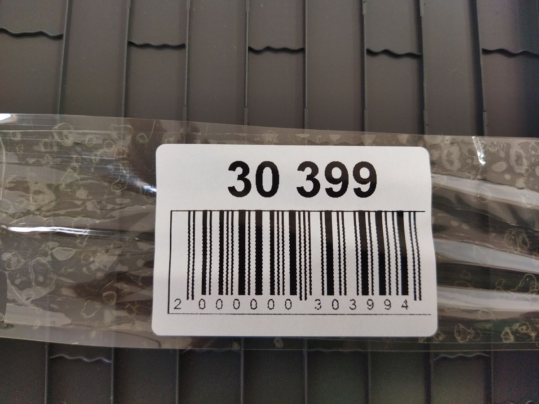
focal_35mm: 27
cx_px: 270
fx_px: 420
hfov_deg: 65.3
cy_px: 202
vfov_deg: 51.4
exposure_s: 1/50
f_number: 1.79
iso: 118
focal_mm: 4.71
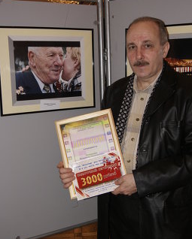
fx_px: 340
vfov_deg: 38.7
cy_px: 127
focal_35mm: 48
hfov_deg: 31.5
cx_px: 97
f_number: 4.5
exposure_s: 1/60
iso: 400
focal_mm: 28
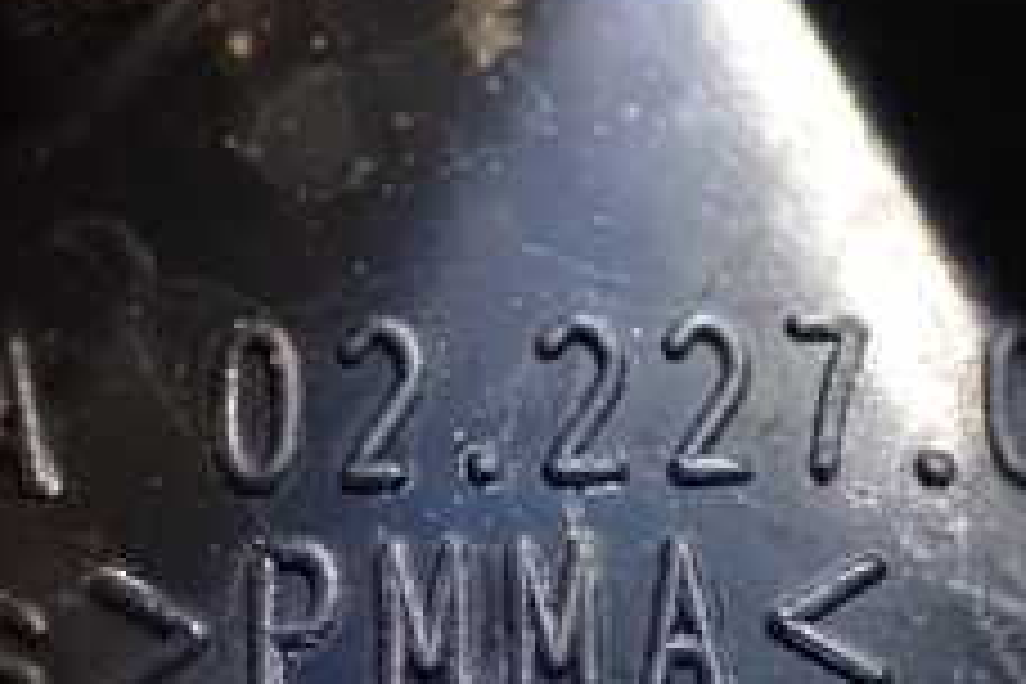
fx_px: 3192
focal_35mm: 112
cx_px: 396
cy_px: 513
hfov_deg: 18.2
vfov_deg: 12.2
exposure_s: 1/25
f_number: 2.8
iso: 1600
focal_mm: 7.31
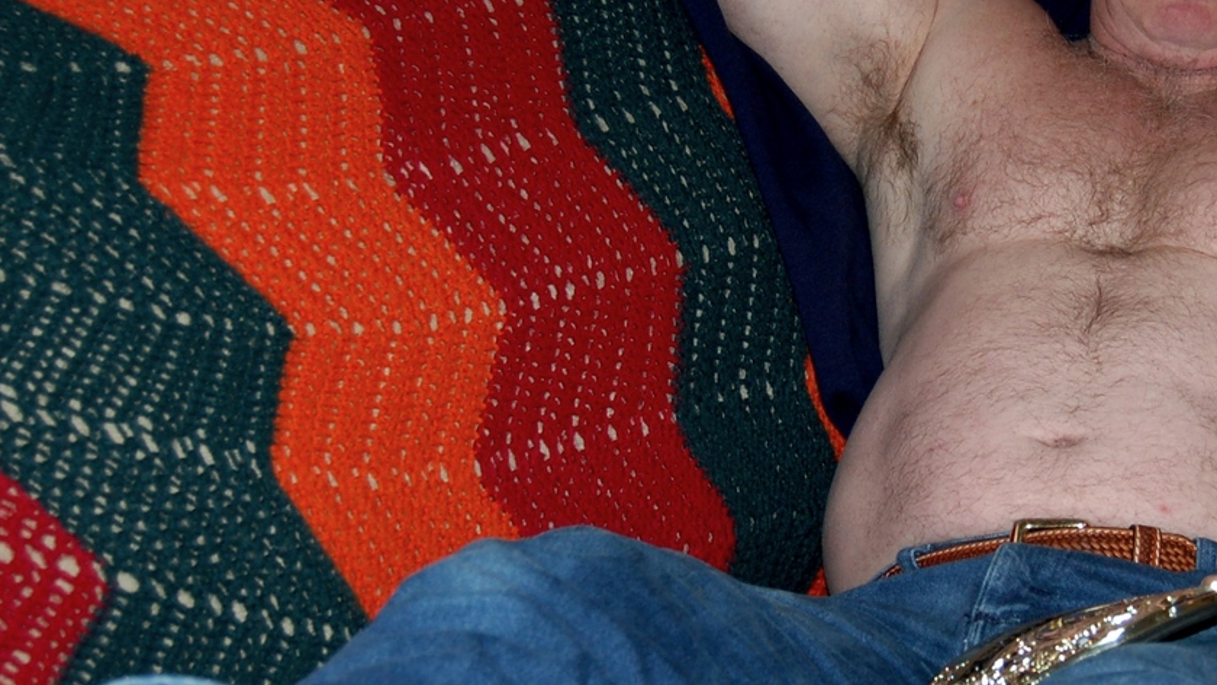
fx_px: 2033
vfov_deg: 19.1
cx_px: 819
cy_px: 286
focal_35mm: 63
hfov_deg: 33.0
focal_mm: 28
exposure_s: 1/60
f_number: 4.2
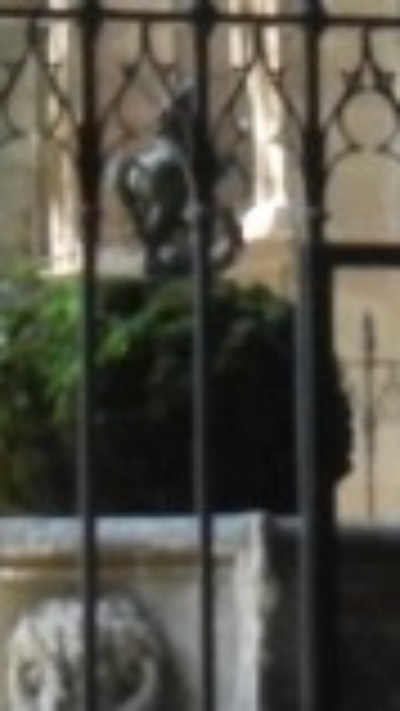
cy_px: 63
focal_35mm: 212
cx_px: 342
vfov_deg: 10.1
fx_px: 3993
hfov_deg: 5.7
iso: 640
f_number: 3.5
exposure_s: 1/206
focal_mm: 5.4
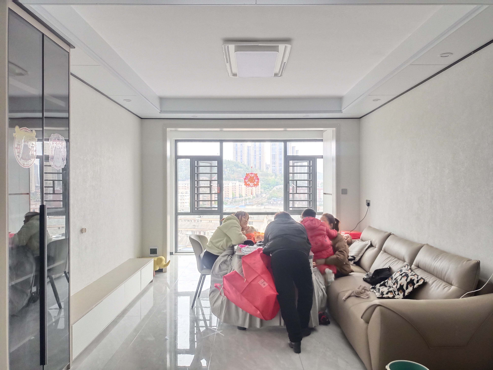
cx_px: 246
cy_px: 185
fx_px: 356
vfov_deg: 54.9
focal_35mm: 25
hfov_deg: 69.4
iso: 585
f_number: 1.79
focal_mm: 4.71
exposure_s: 1/50
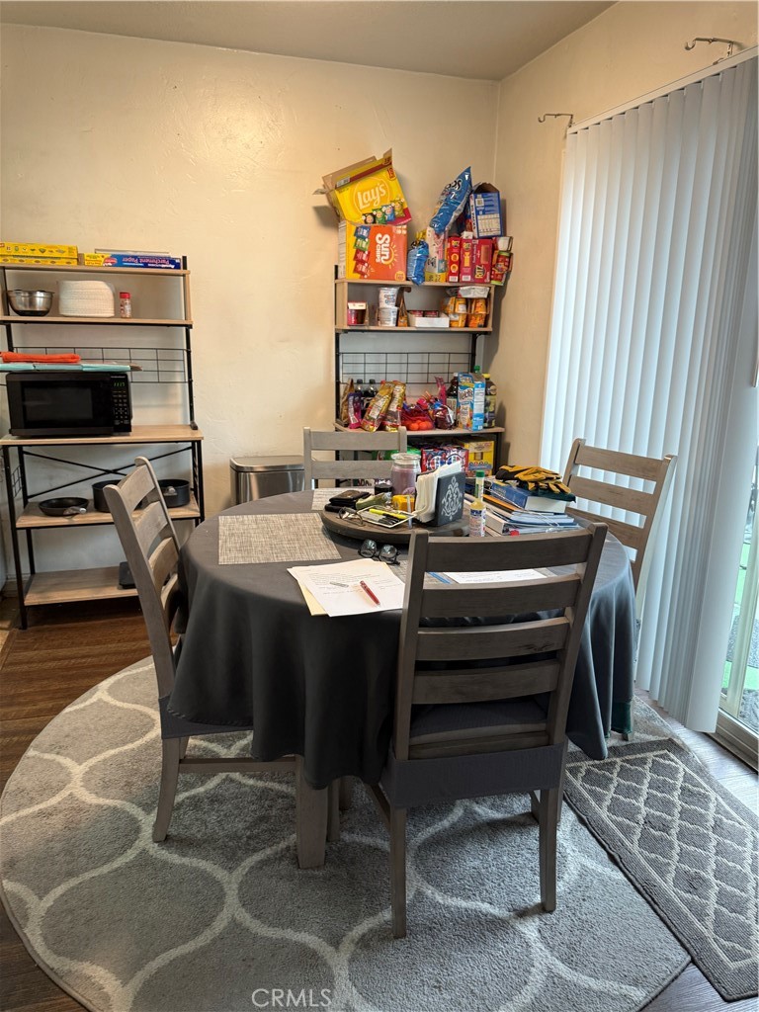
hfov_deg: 56.8
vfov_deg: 71.6
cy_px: 506
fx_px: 702
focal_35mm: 24
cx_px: 380
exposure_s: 1/60
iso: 160
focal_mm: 6.76
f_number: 1.78
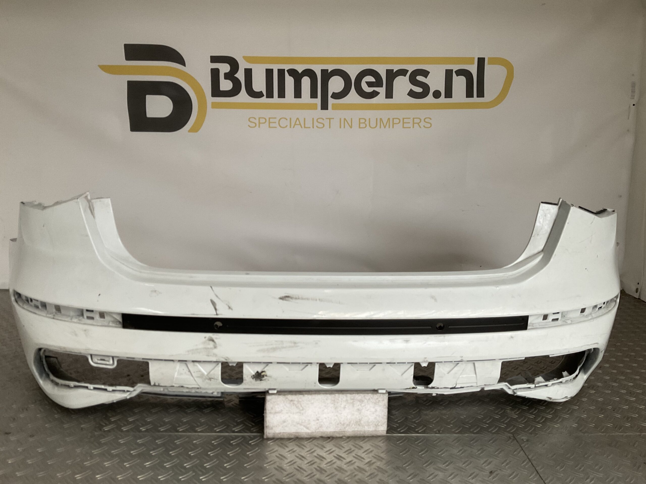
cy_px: 242
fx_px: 541
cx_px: 323
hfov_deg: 61.7
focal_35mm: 29
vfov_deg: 48.2
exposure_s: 1/50
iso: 80
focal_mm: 3
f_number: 1.8
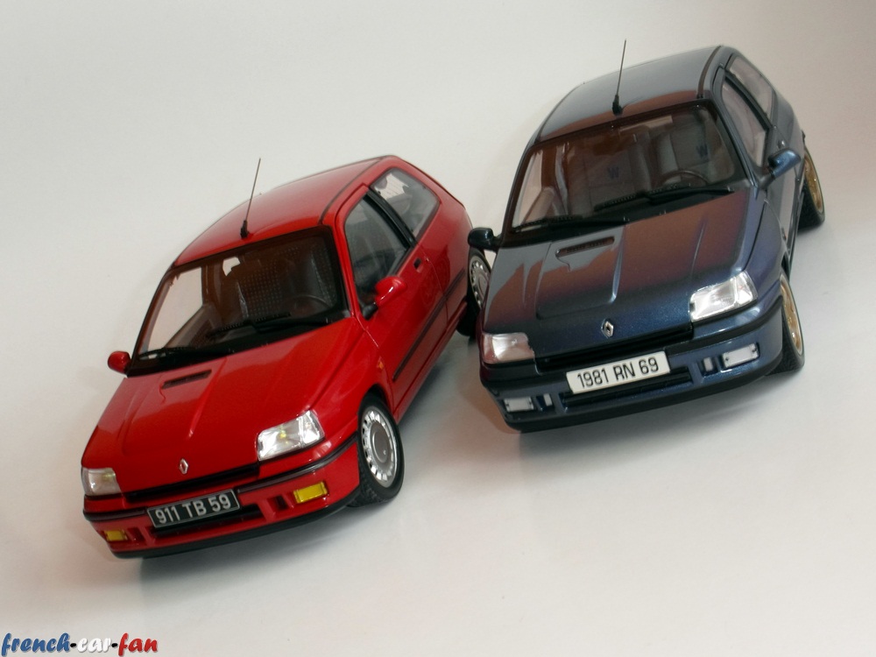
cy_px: 328
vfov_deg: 23.7
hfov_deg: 31.2
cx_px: 438
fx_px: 1569
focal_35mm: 62
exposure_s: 1/3
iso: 100
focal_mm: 10.2
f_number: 7
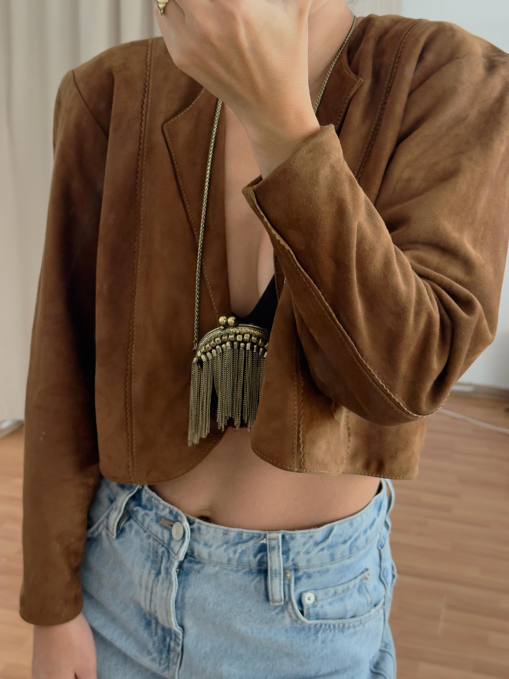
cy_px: 340
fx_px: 941
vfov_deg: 39.7
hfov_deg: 30.3
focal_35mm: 48
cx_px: 254
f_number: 1.78
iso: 250
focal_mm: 6.76
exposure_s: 1/50
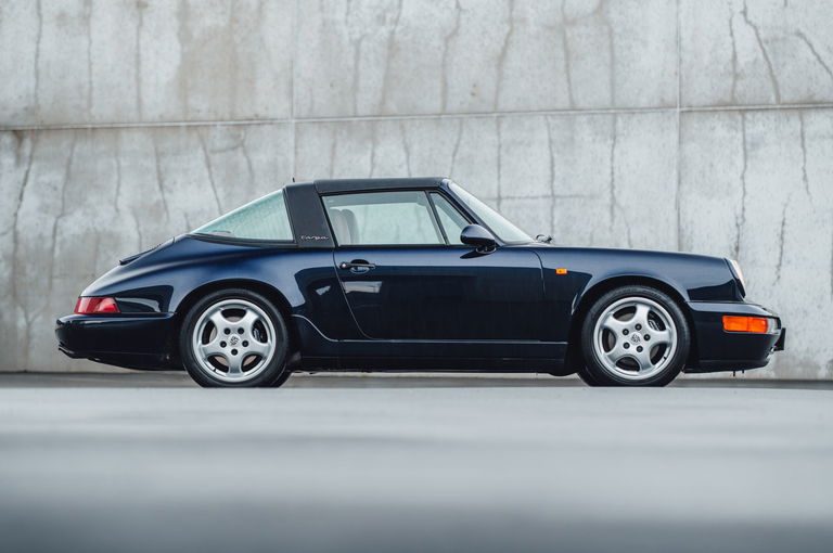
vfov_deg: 8.8
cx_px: 416
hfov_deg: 13.3
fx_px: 3582
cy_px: 276
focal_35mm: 155
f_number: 4.5
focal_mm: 155
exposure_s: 1/60
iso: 800
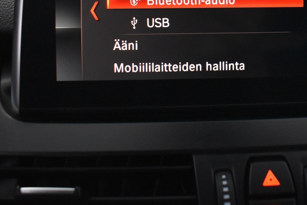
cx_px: 224
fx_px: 435
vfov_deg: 25.5
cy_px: 13
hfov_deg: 38.0
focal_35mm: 51
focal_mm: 18
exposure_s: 1/90
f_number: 3.5
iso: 3200
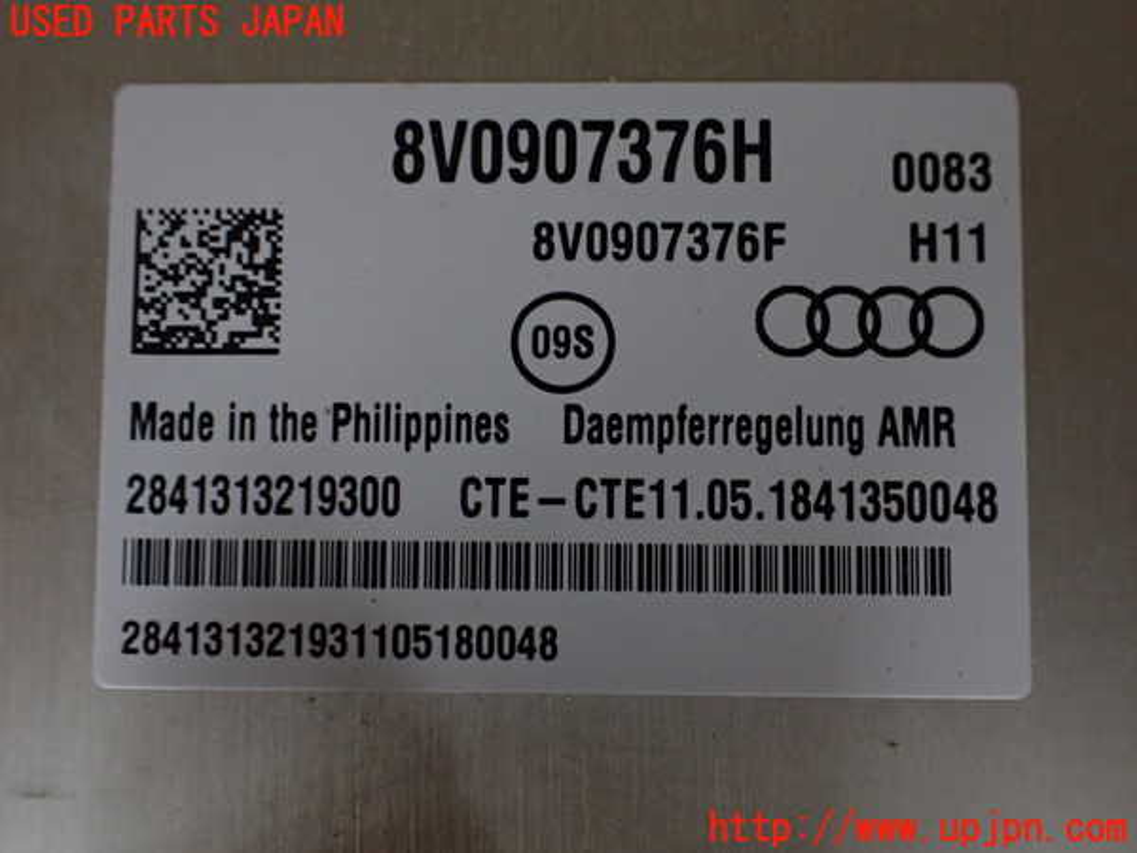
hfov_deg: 60.0
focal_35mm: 30
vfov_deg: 46.8
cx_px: 568
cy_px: 426
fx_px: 985
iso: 800
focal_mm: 5.4
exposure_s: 1/125
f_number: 2.3
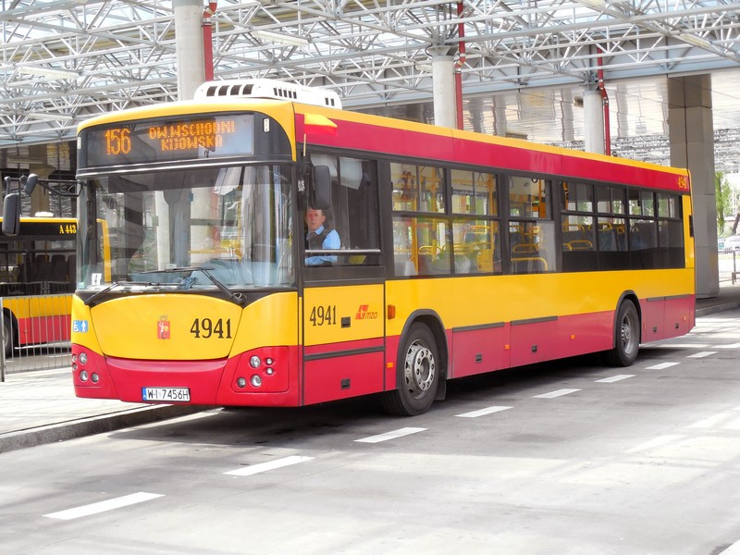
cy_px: 278
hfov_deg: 31.7
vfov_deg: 24.0
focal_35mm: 61
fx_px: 1304
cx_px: 370
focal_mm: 11
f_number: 4.3
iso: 320
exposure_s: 1/250
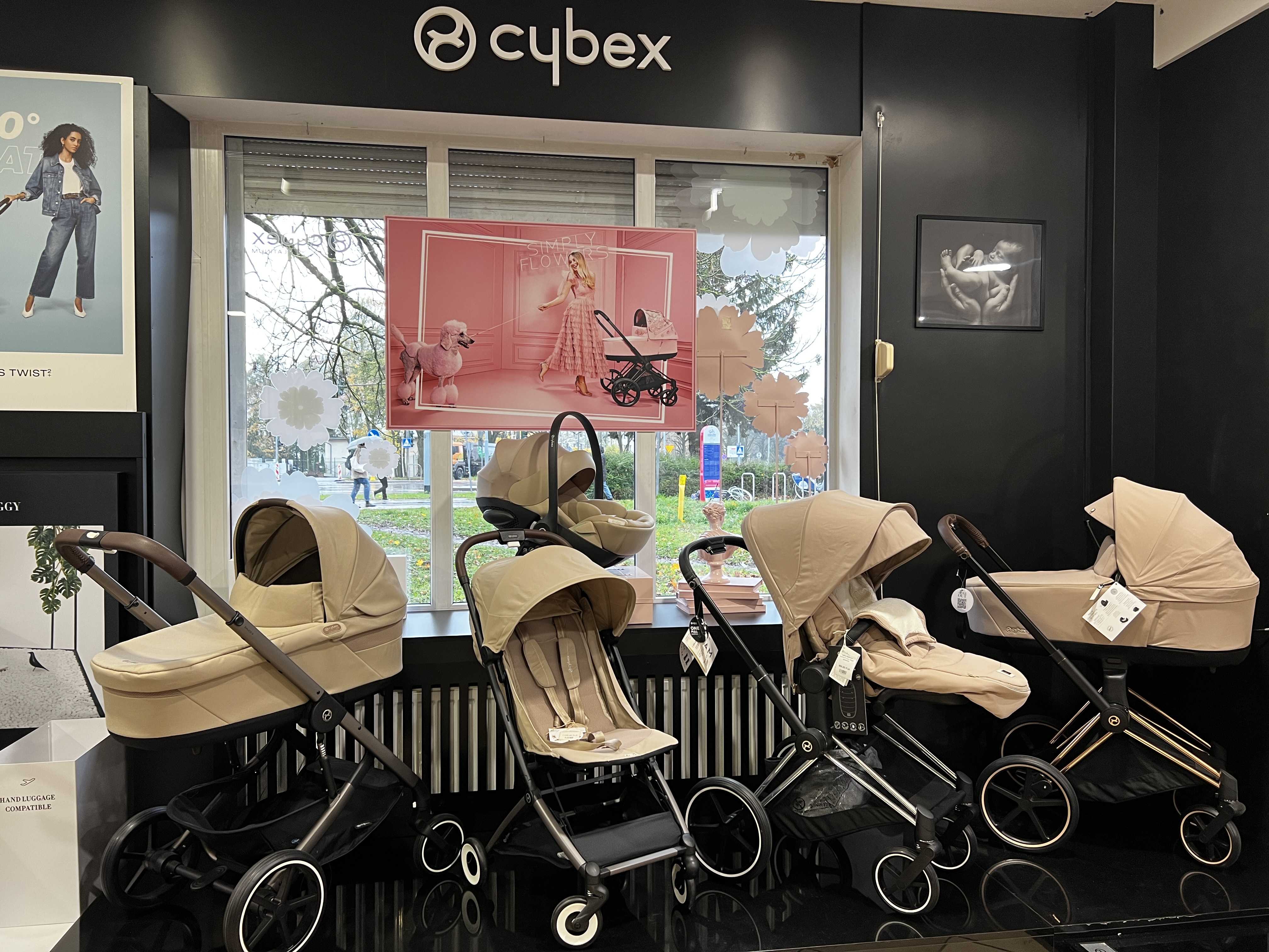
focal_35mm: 26
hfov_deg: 67.3
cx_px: 634
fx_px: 953
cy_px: 476
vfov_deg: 53.1
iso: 80
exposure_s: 1/50
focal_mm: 5.7
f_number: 1.5
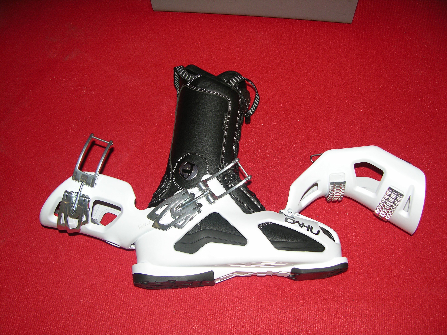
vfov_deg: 40.7
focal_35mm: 35
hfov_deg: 52.6
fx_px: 452
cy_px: 168
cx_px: 224
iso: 50
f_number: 2.8
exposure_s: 1/60.1
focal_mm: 8.9
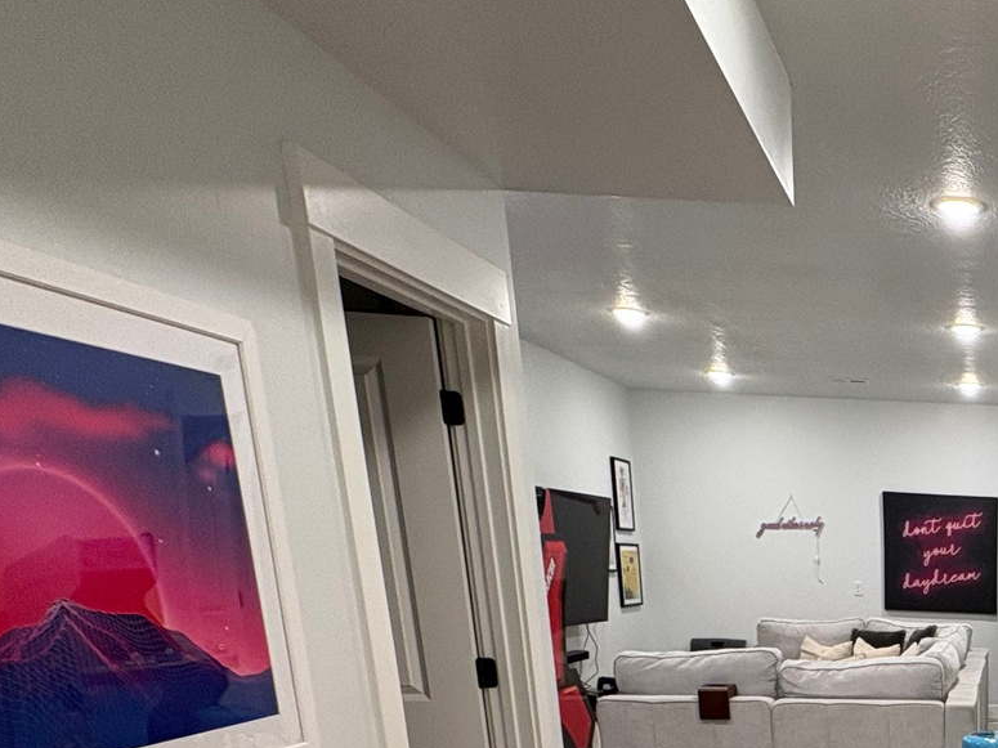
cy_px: 866
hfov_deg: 41.4
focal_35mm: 37
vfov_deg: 32.8
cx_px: 1065
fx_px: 1067
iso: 200
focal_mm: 2.22
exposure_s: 1/60
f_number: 2.2
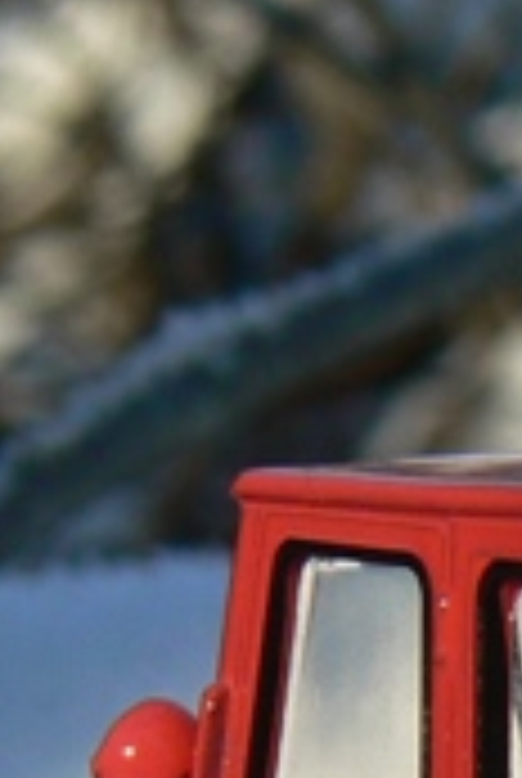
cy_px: 1241
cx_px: 297
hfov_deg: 4.1
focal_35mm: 336
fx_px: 7278
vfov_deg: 6.0
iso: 80
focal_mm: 11.6
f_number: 6.3
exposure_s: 1/500
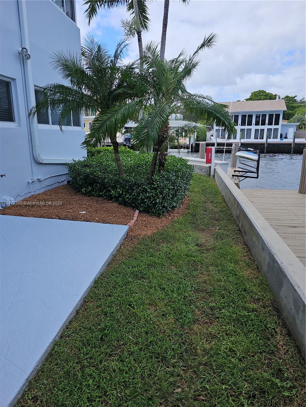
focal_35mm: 23
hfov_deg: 58.9
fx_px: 271
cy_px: 204
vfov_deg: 73.9
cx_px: 153
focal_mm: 6.3
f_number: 1.7
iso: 10
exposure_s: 1/671
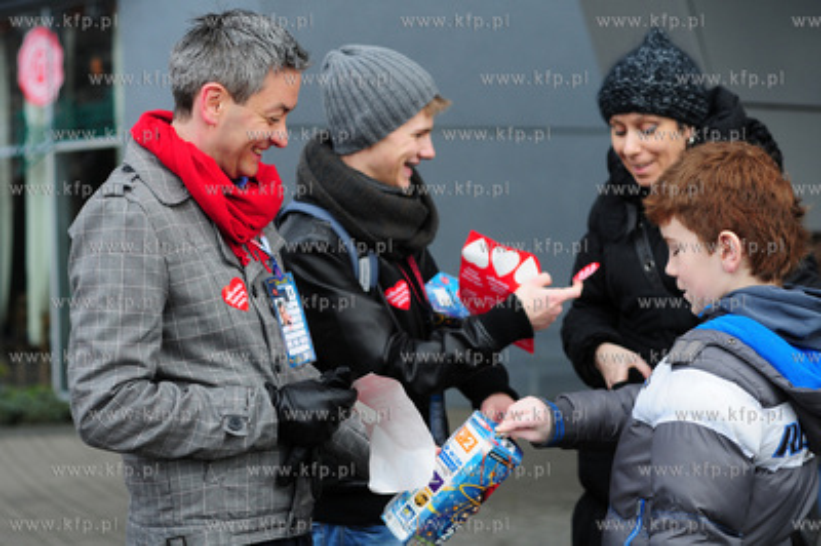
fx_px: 1709
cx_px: 410
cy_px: 273
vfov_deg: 18.2
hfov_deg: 27.0
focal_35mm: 75
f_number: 2.8
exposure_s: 1/320
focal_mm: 50
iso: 250
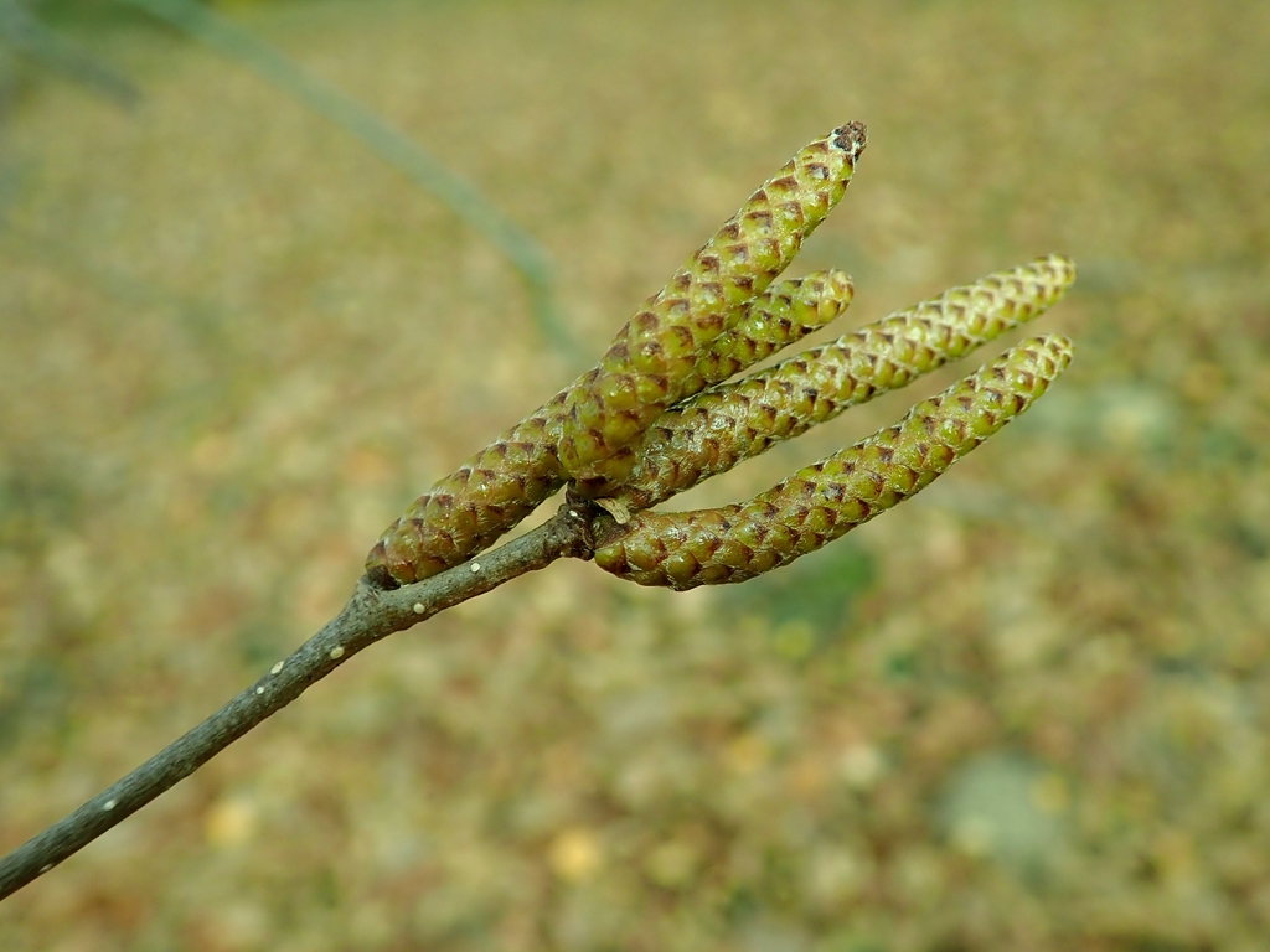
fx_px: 1101
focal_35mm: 30
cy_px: 476
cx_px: 635
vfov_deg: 46.8
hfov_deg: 60.0
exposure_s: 1/250
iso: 100
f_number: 2.3
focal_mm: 5.5
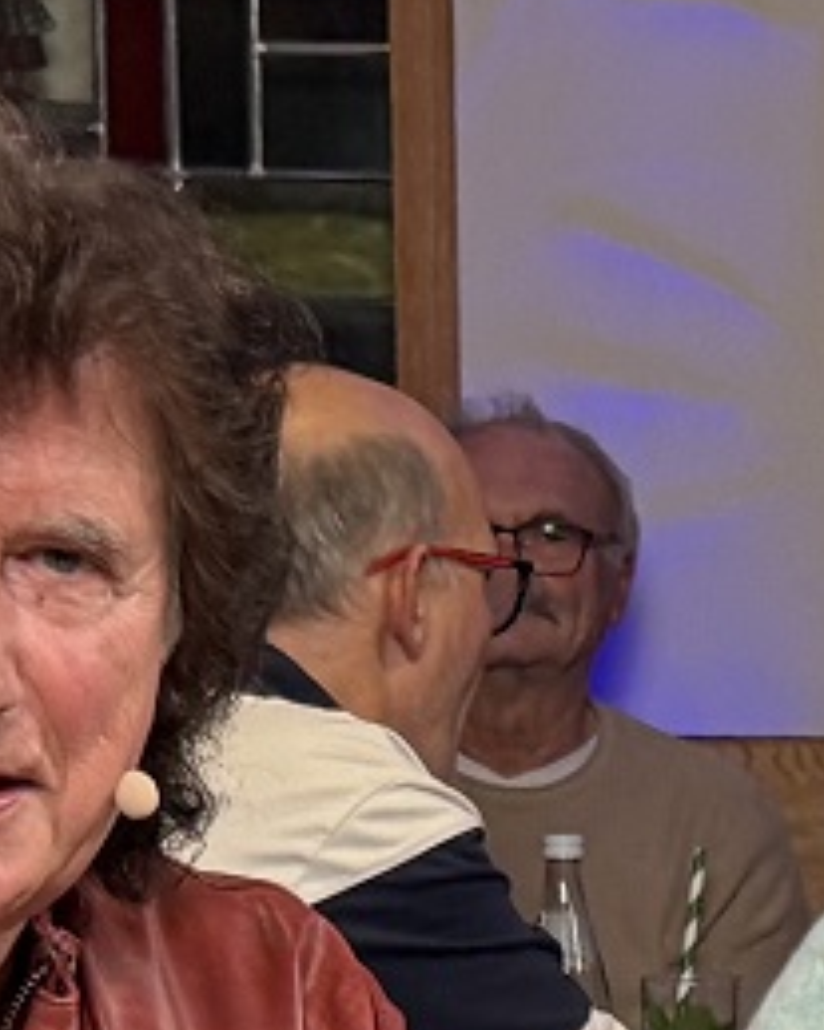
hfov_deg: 8.4
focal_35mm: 181
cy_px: 1400
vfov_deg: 10.4
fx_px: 5521
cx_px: 1067
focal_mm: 6.76
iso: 200
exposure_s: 1/108
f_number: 1.78
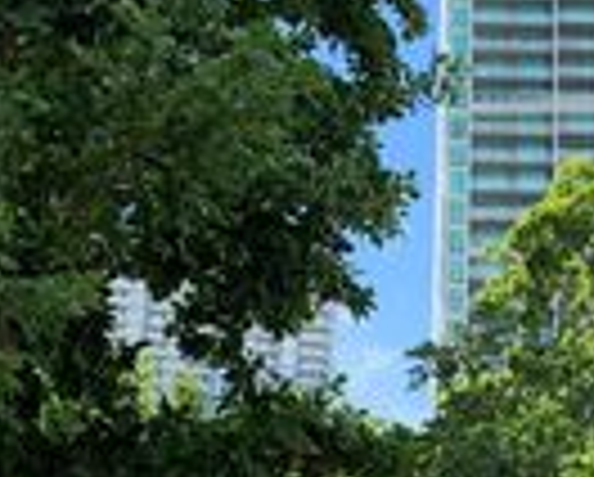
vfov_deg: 16.0
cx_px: 495
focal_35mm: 96
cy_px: 326
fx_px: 1690
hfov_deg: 19.7
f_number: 1.8
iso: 25
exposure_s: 1/808
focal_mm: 4.25
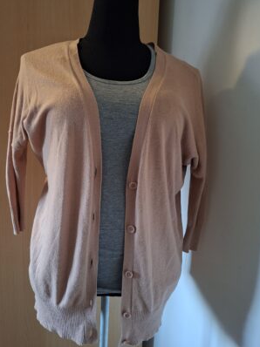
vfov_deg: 65.4
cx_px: 110
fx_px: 271
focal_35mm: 27
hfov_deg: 51.1
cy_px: 175
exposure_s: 1/30
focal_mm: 5.54
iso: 320
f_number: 1.8
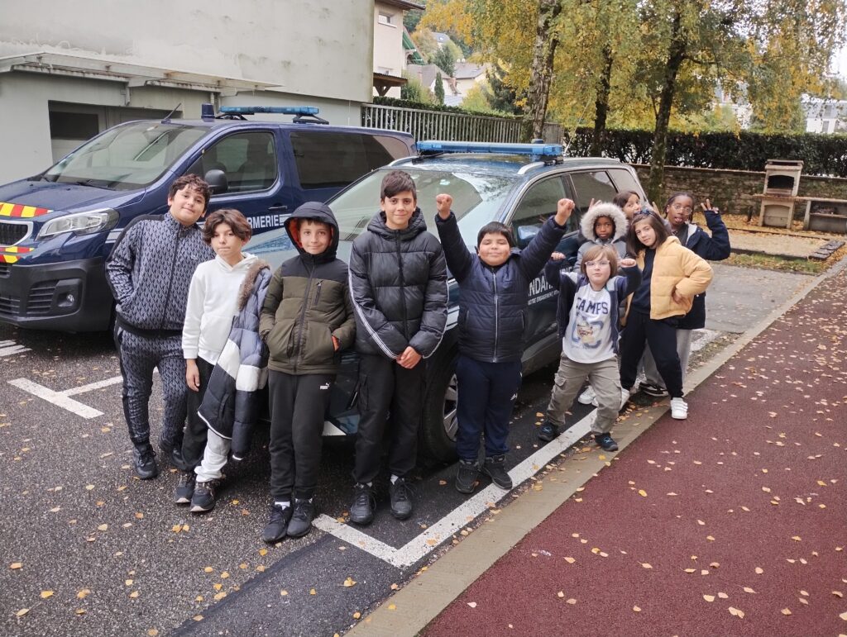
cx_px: 424
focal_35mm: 28
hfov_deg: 63.4
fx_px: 686
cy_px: 318
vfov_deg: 49.9
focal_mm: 4.27
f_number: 1.8
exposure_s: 1/100
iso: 372
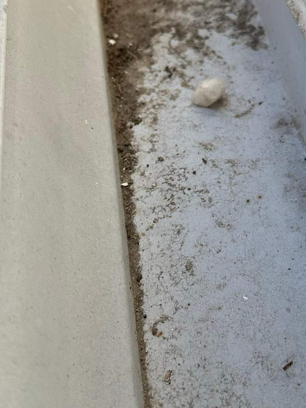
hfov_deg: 26.4
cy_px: 142
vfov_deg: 34.7
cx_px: 211
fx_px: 649
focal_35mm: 55
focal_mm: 6.86
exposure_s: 1/791
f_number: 1.78
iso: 80
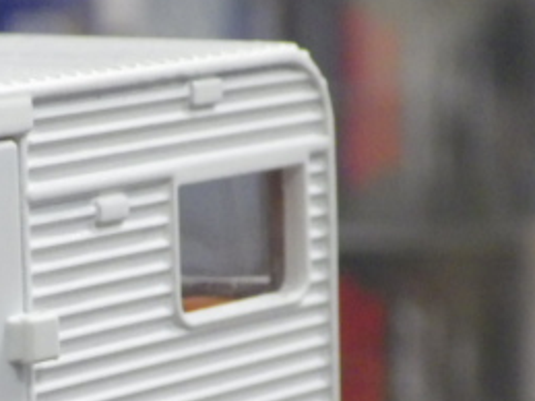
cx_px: -78
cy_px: 449
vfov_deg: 6.9
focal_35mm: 215
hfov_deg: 9.1
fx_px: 3321
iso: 800
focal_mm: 15.6
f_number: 4.4
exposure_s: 1/30
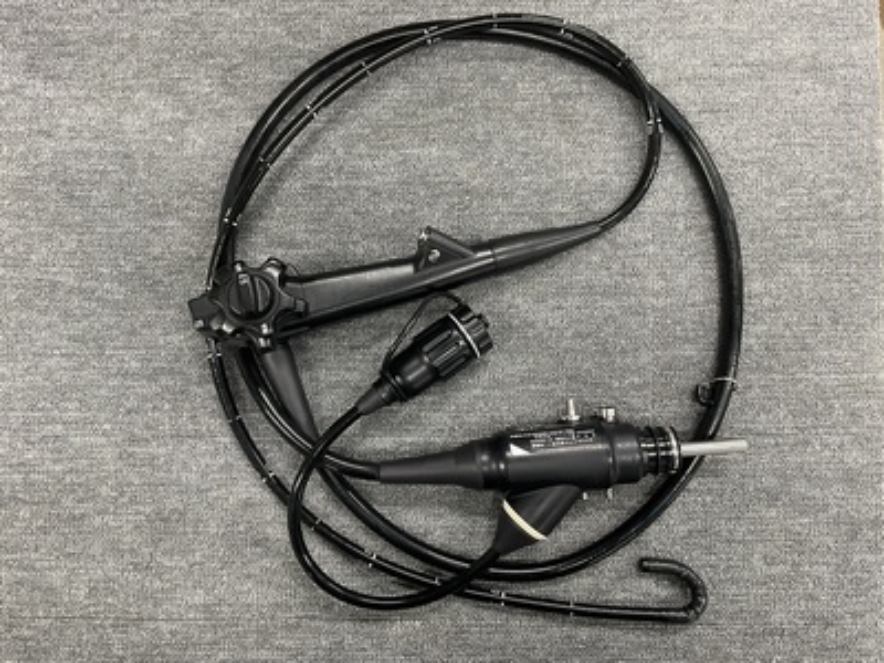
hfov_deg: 67.3
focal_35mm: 26
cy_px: 332
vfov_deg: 53.1
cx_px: 442
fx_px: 664
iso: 200
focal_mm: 4.2
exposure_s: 1/60
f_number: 1.6
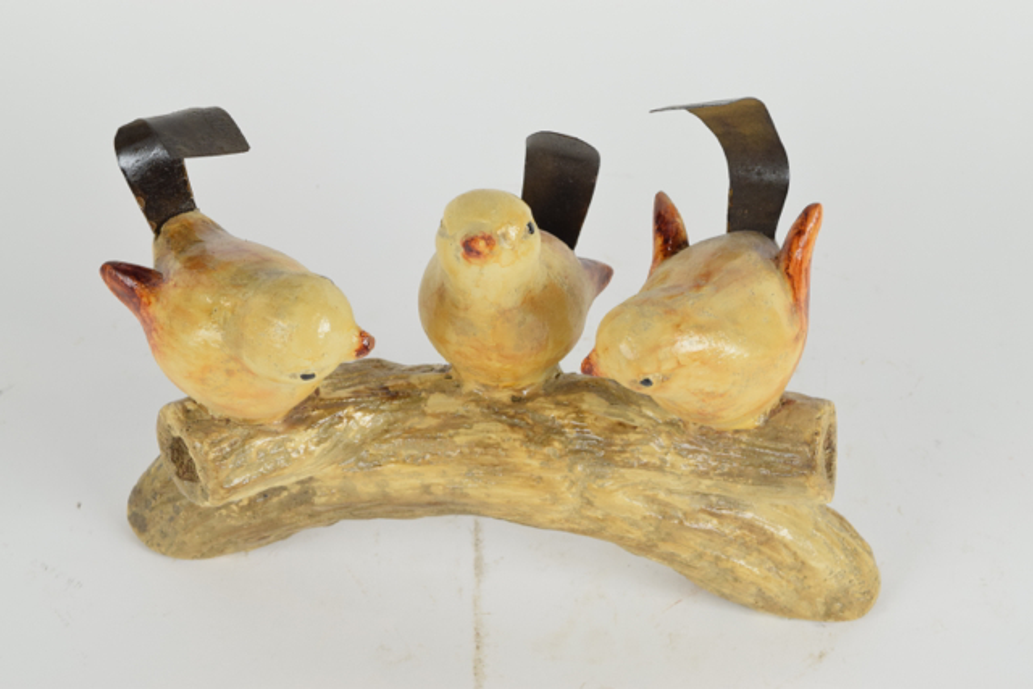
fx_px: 2368
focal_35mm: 82
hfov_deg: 24.6
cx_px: 516
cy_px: 344
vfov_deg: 16.6
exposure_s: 1/125
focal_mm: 55
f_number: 10
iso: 800
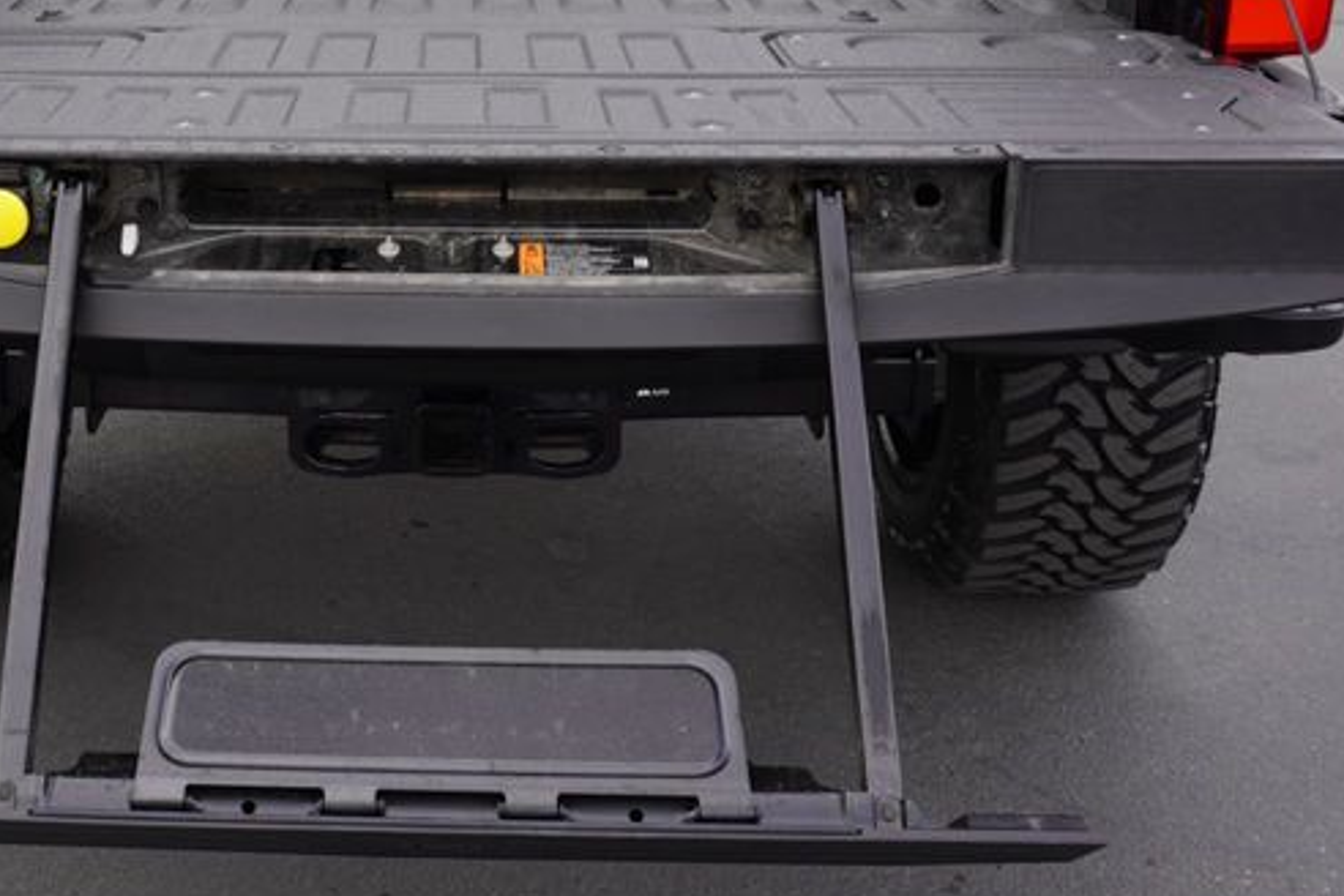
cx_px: 363
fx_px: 1867
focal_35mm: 50
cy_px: 117
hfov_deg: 38.7
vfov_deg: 26.2
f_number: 6.3
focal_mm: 16
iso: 100
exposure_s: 1/100
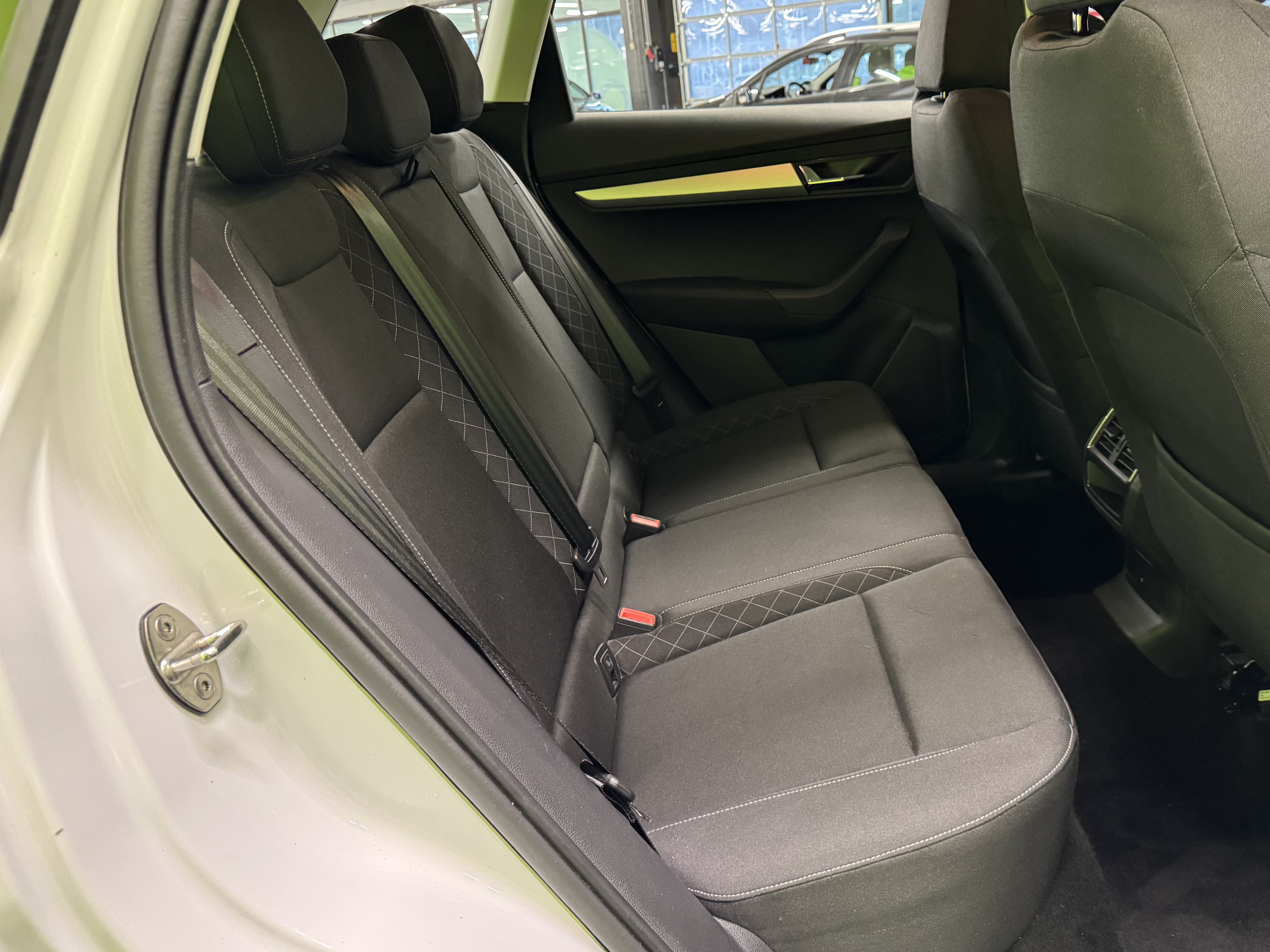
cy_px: 441
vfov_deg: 49.7
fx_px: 1027
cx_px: 734
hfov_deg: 63.1
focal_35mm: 28
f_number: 1.78
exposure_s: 1/33
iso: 640
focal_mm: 6.76
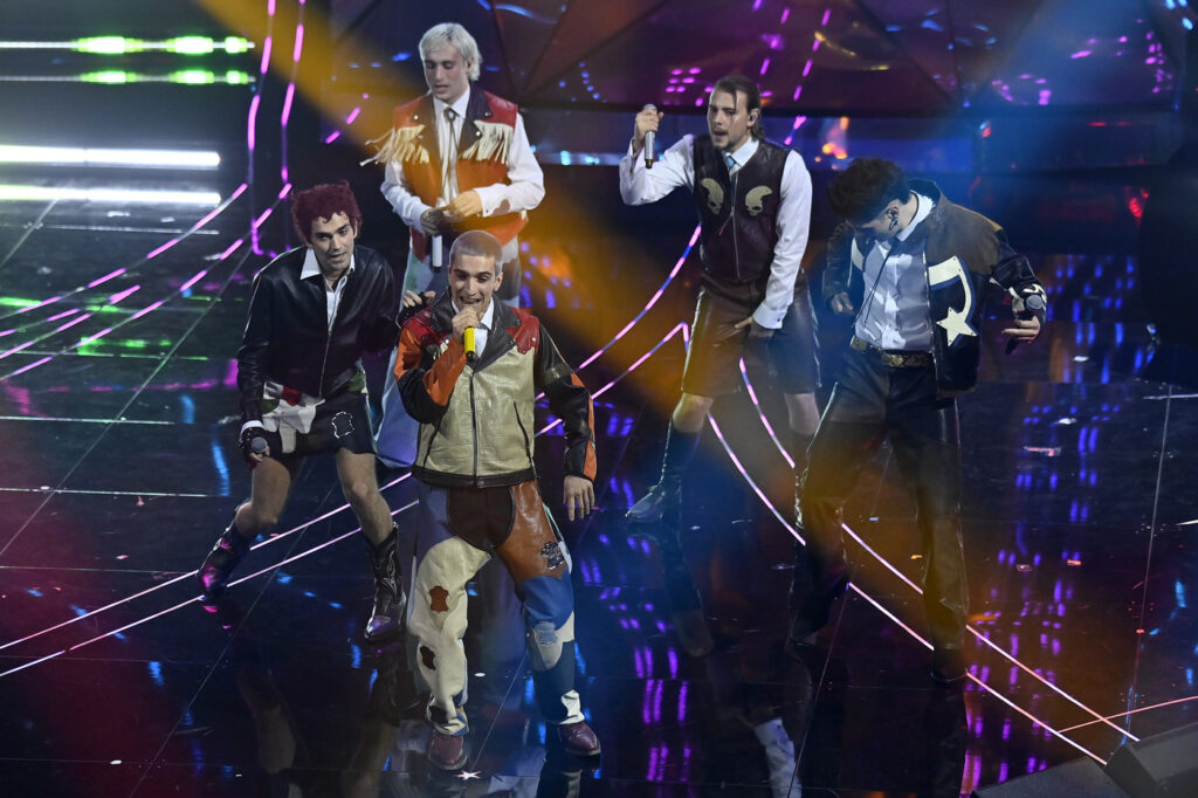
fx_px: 4823
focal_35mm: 145
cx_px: 599
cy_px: 399
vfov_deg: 9.5
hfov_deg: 14.2
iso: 4000
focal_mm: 145
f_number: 3.5
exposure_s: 1/800
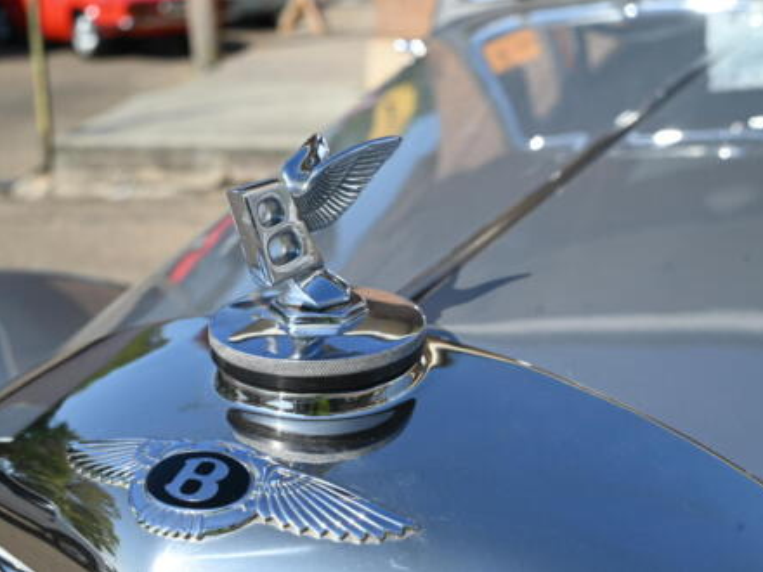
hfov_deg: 40.4
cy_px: 287
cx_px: 375
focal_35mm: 47
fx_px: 1036
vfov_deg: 30.9
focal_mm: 43
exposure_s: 1/400
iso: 100
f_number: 7.1
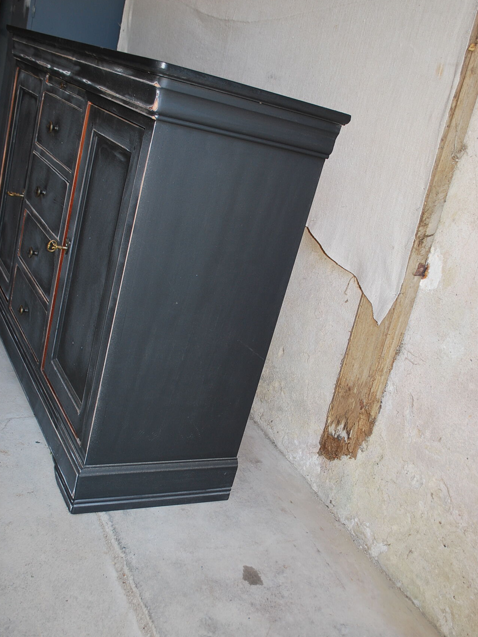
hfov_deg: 39.7
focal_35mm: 36
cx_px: 237
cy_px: 338
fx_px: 663
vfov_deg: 51.3
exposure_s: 1/60
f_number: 4
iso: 200
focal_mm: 22
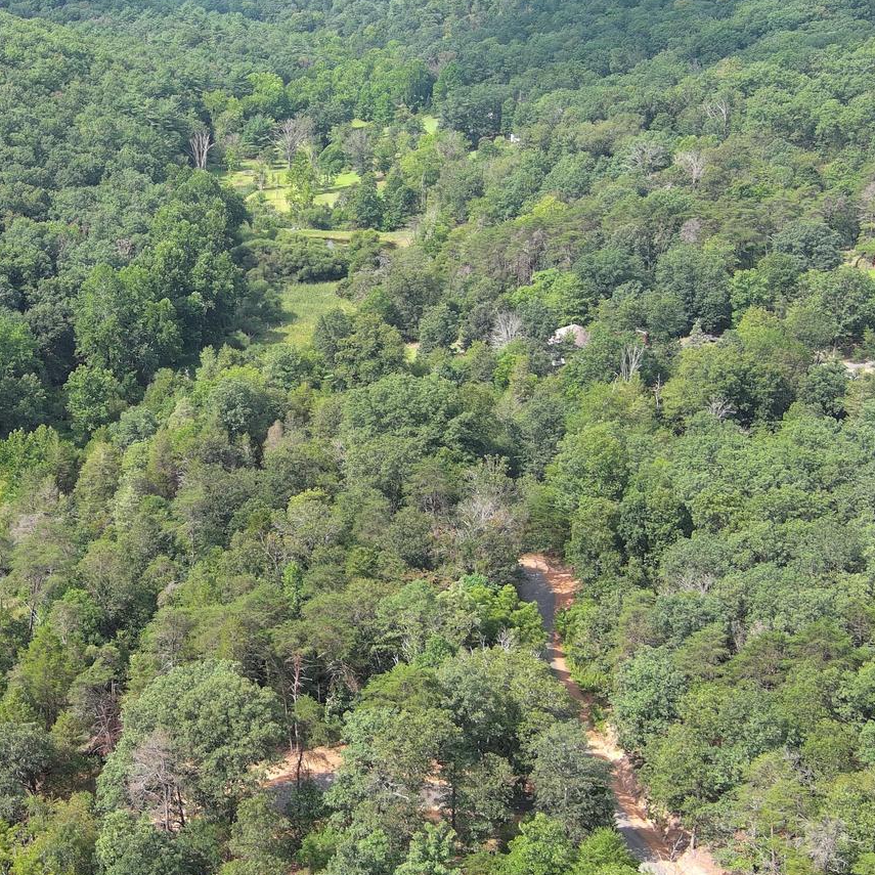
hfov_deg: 28.0
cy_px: 408
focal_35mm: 59
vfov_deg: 29.1
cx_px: 95
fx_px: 1687
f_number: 2.8
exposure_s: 1/463
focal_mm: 10.57
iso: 100
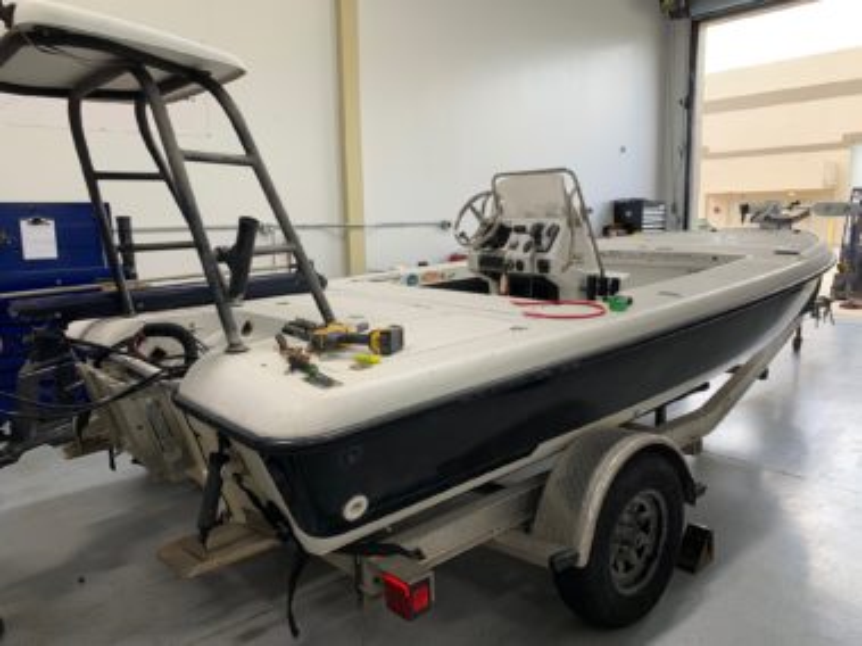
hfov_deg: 67.3
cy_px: 323
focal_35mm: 26
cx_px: 431
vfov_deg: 53.0
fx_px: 647
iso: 25
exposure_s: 1/121
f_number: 1.8
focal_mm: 4.25
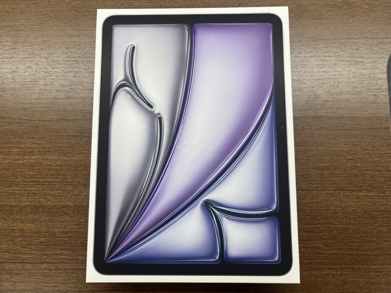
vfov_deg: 53.1
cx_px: 196
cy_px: 146
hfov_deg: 67.3
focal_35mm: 26
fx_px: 294
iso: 50
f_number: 1.6
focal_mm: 5.1
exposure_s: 1/100
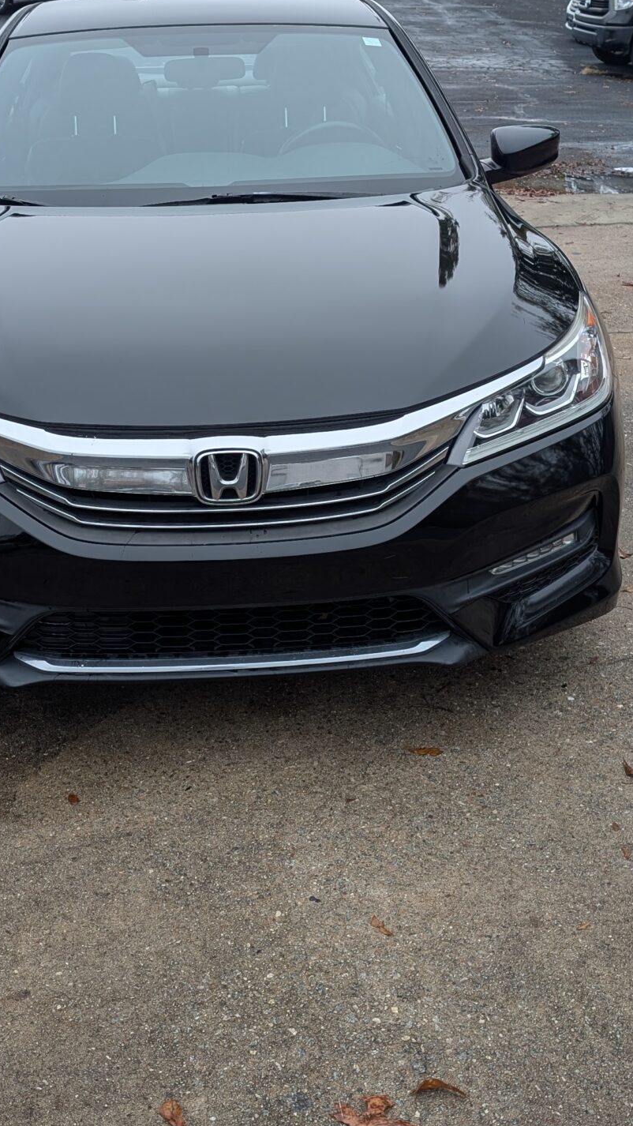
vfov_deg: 43.4
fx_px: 1403
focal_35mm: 47
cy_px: 433
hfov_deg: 25.4
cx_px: 261
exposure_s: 1/153
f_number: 1.68
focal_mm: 6.9
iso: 21
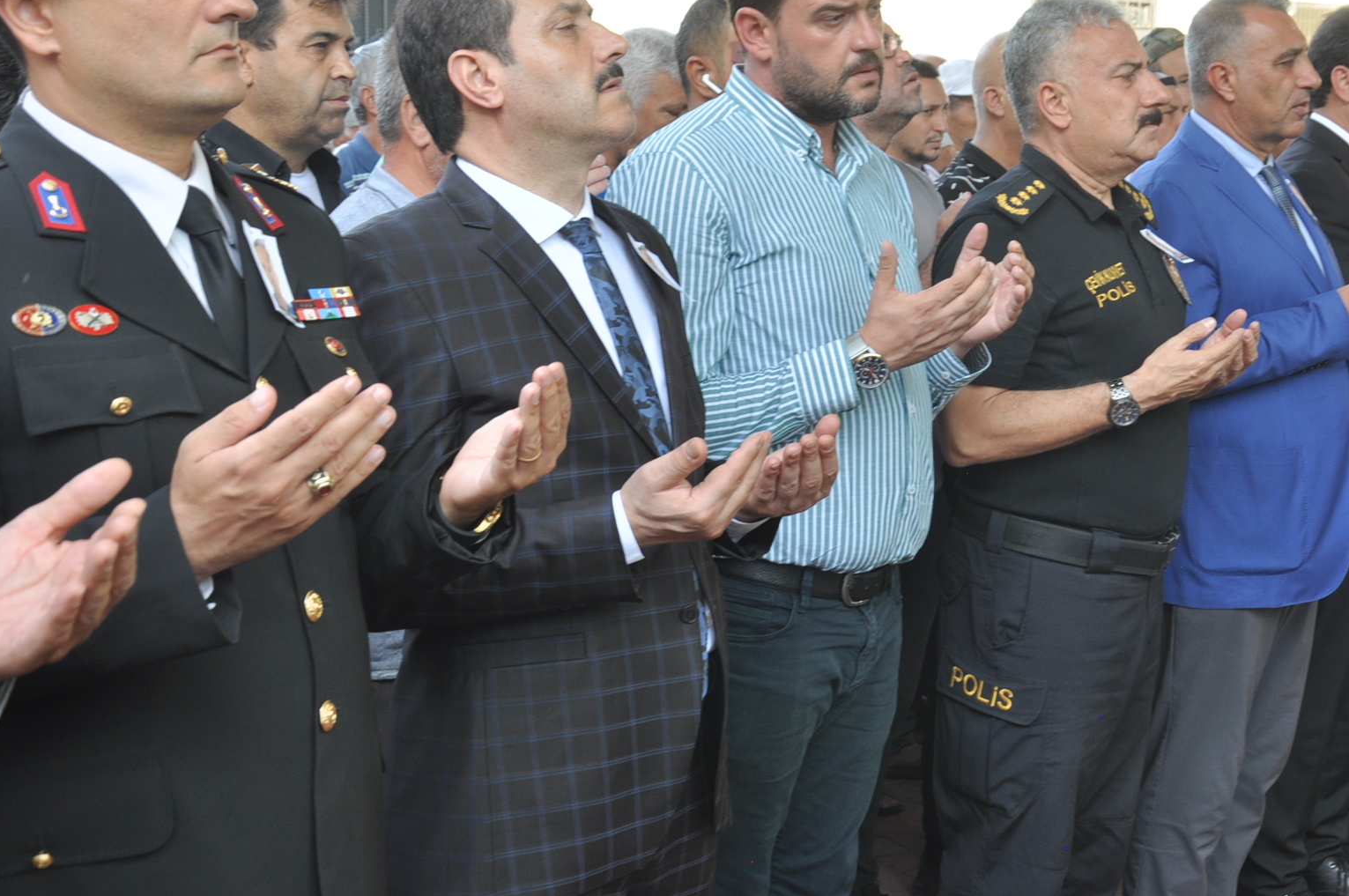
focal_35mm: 63
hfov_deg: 31.7
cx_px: 899
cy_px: 341
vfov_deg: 21.5
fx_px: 2358
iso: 200
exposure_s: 1/40
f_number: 6.3
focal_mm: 30
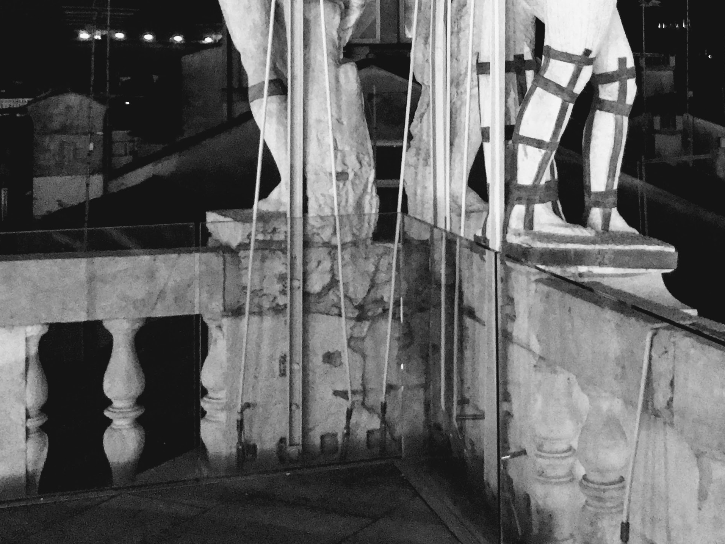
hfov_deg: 33.1
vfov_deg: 24.4
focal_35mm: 58
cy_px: 44
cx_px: 435
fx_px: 1215
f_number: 1.8
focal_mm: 3.99
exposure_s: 1/4
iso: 500
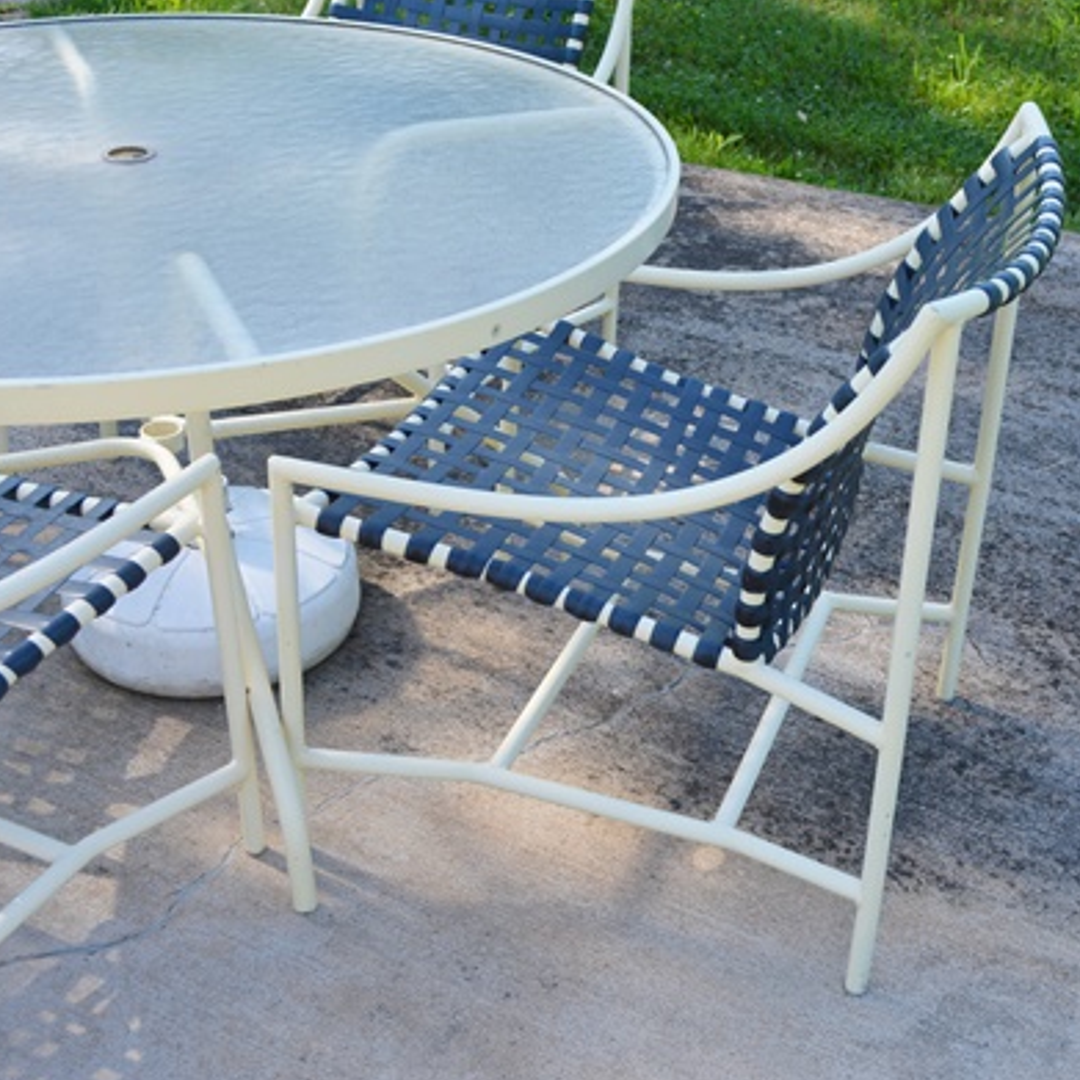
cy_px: 539
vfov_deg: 36.1
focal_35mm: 47
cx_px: 660
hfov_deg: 35.9
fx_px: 1659
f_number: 6.3
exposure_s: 1/160
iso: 200
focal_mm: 24
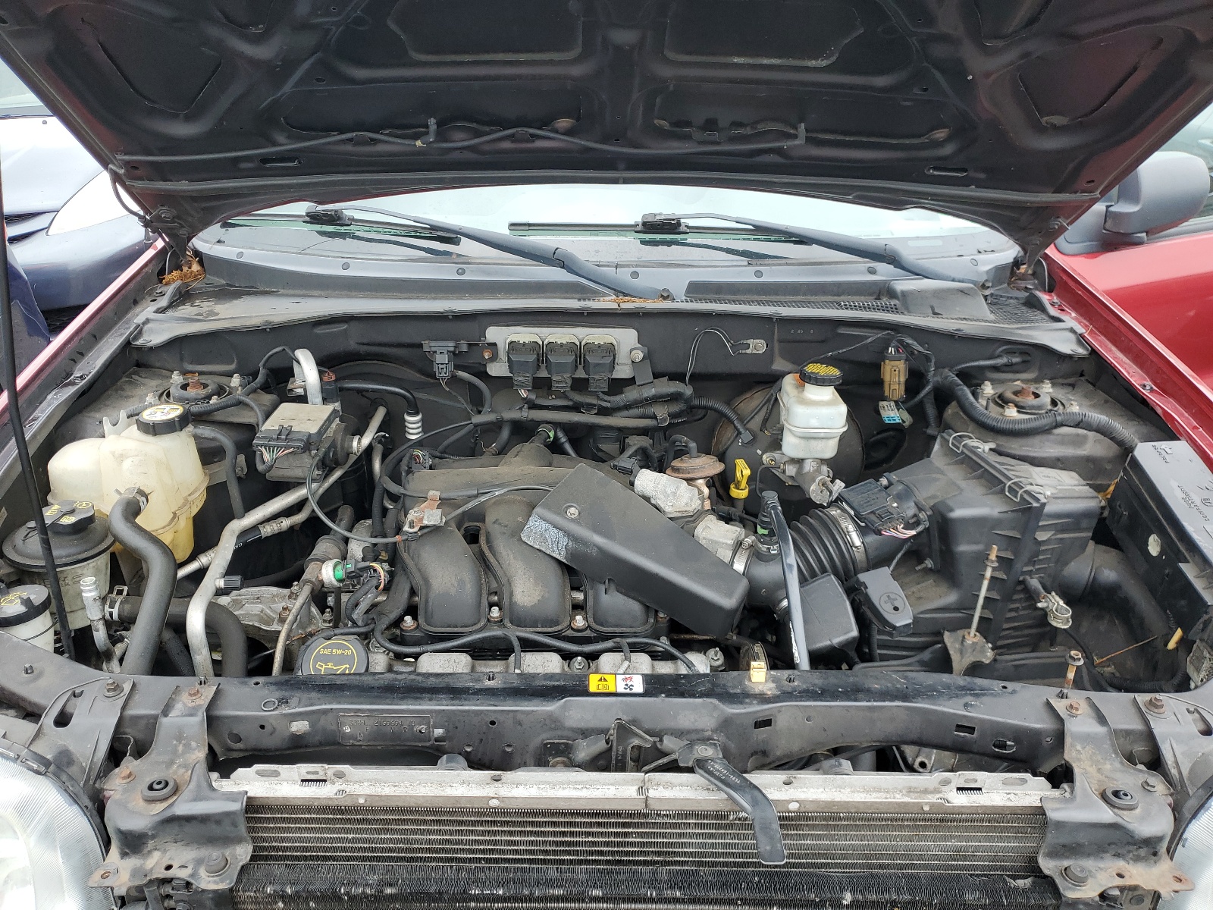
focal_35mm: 26
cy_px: 455
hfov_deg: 67.3
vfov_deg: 53.1
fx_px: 911
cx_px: 606
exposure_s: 1/233
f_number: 1.5
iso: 50
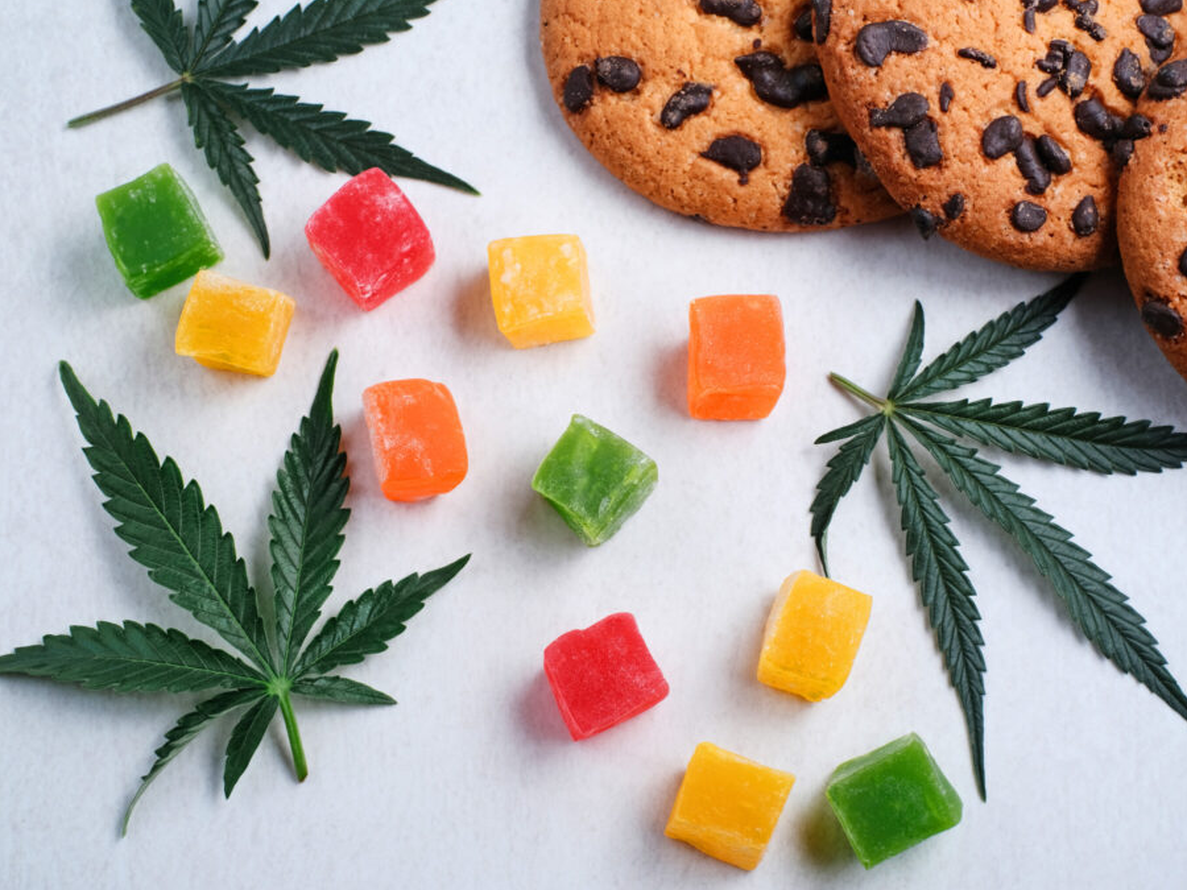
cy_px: 445
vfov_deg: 25.2
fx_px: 1989
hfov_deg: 33.2
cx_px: 621
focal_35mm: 58
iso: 160
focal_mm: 35
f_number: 9
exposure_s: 1/200
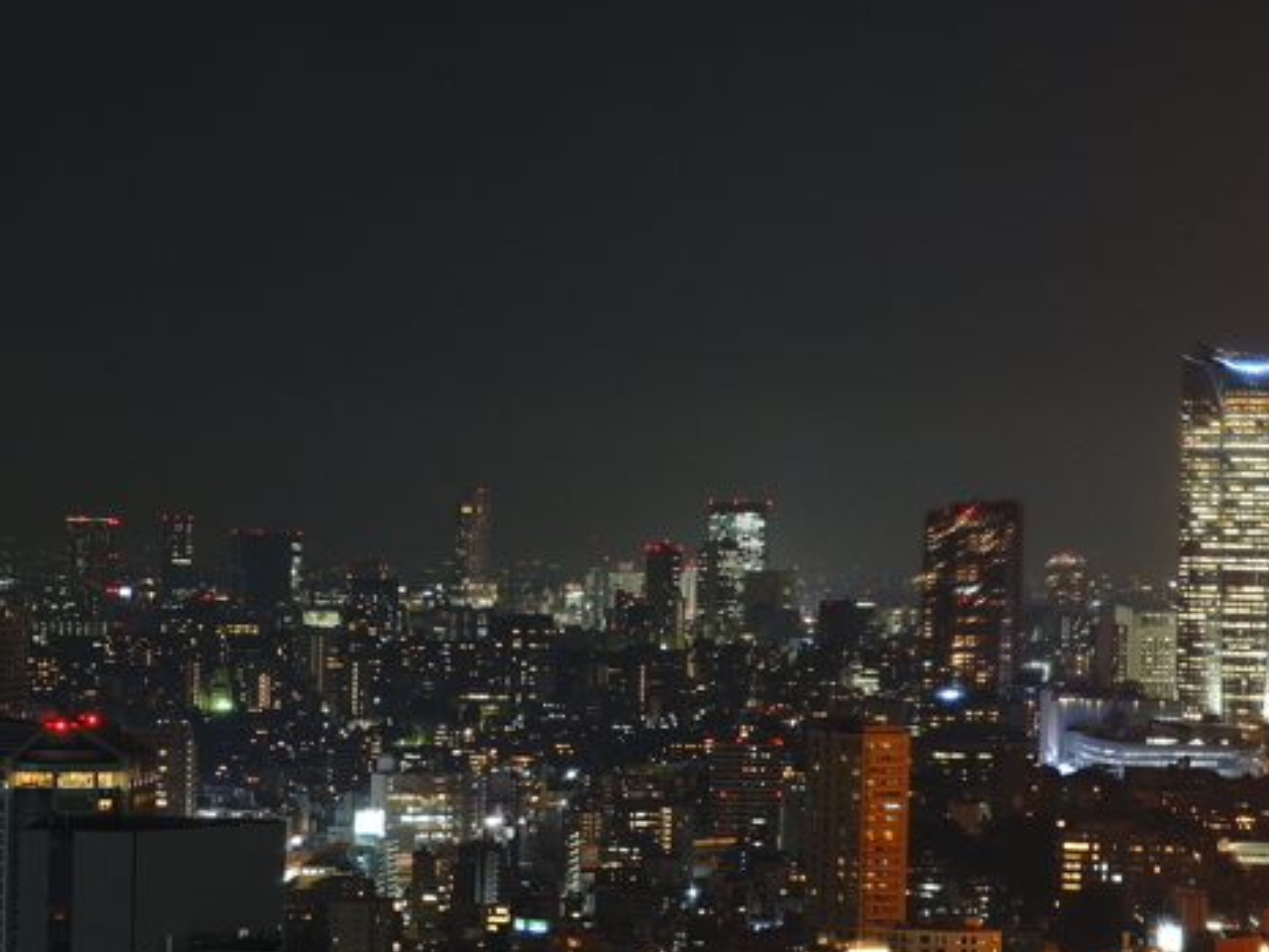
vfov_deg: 13.3
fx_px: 4072
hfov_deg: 17.7
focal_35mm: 111
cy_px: 584
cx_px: 827
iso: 200
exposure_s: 20
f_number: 6.3
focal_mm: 35
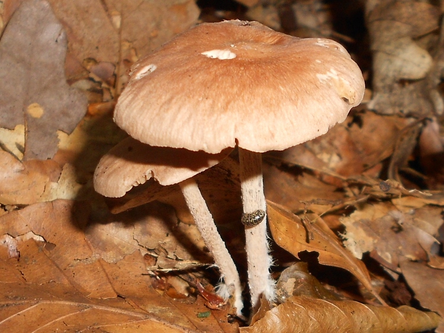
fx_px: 334
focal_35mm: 26
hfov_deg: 67.3
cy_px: 166
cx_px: 222
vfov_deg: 53.1
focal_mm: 4.6
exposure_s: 1/25
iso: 80
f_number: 8
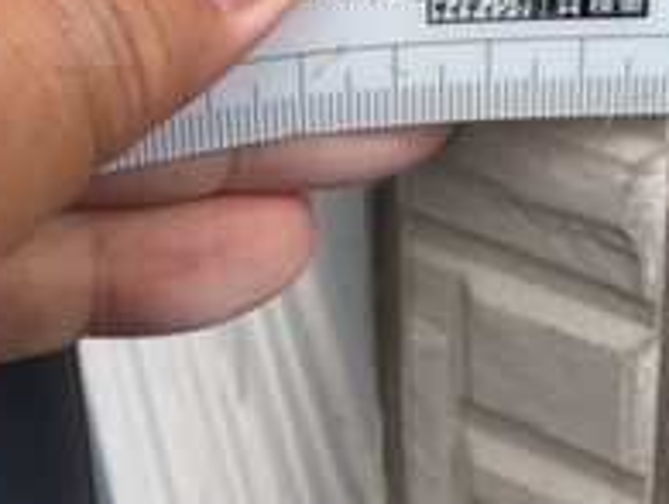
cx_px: 391
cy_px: -45
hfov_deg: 20.6
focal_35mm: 95
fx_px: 1839
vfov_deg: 15.2
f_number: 2.2
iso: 32
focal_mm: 4.15
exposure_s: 1/573
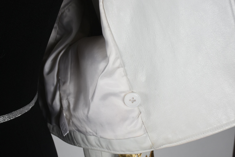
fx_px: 392
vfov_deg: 22.7
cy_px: 78
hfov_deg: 33.4
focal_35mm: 60
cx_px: 118
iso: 200
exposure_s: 1/125
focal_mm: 40
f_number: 16
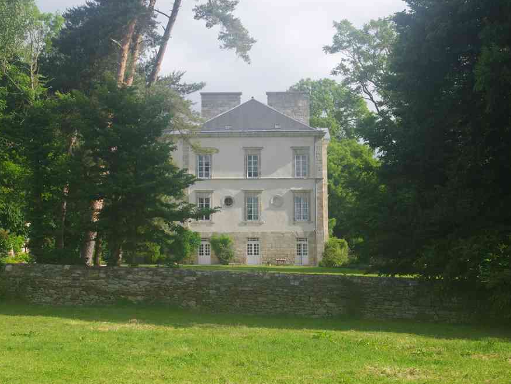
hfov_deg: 27.5
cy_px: 191
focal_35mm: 71
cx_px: 231
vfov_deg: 20.9
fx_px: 1042
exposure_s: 1/80
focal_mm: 43
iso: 200
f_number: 10
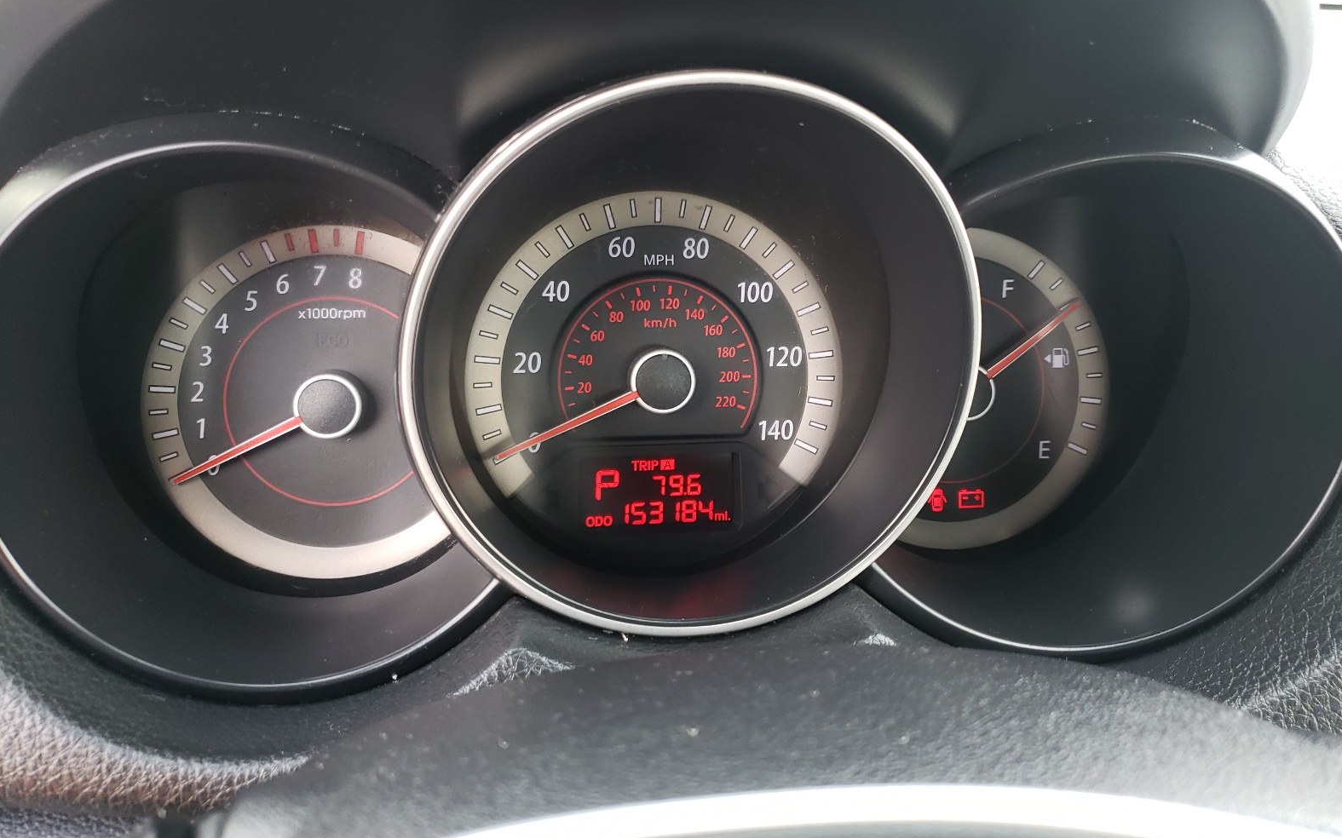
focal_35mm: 28
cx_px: 680
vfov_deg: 44.4
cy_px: 349
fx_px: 1024
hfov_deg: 66.5
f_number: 1.5
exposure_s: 1/60.2
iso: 63
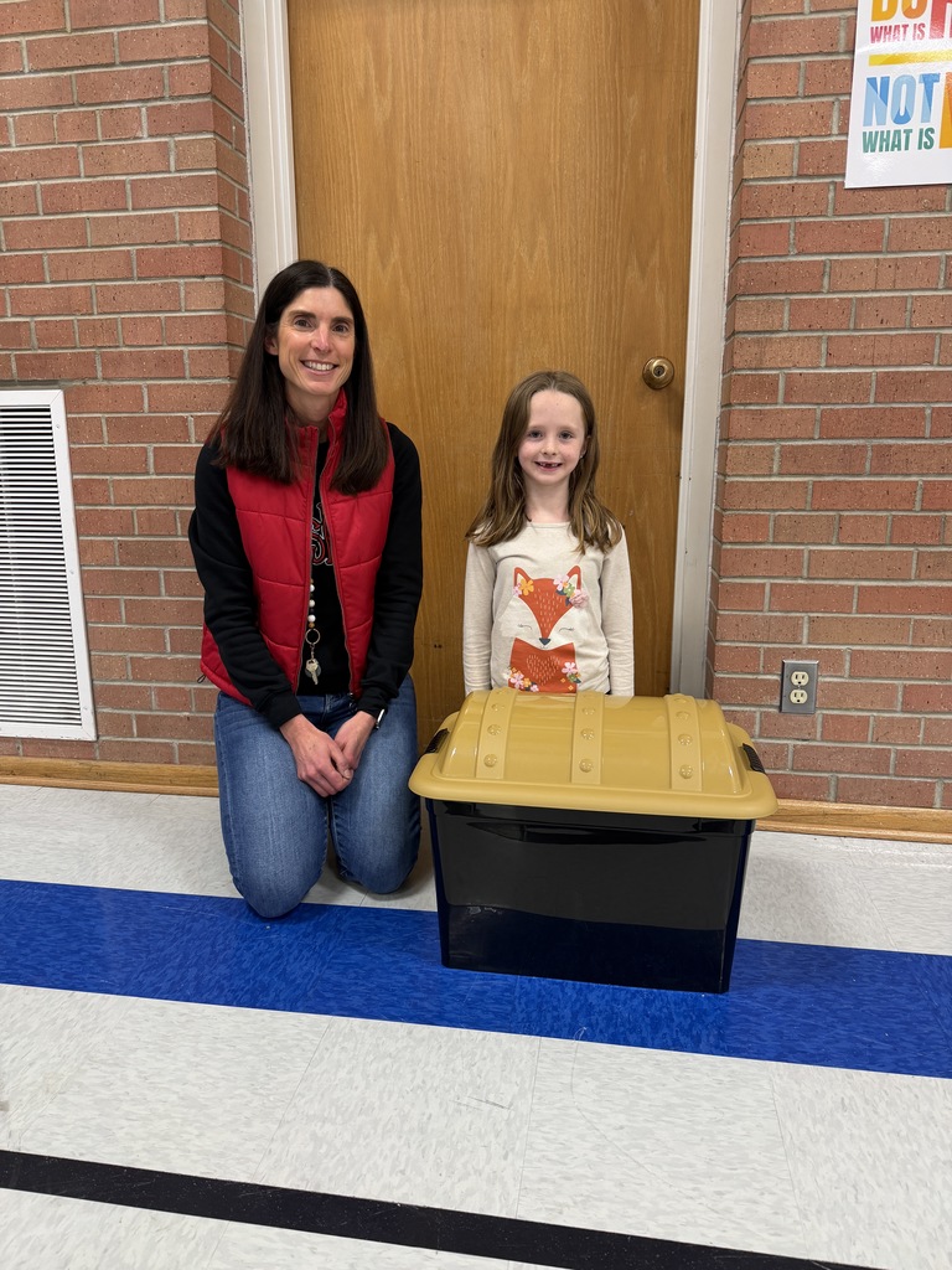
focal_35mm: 24
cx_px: 476
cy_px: 635
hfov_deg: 56.8
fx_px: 880
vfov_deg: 71.6
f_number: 1.78
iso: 125
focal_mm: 6.76
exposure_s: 1/60
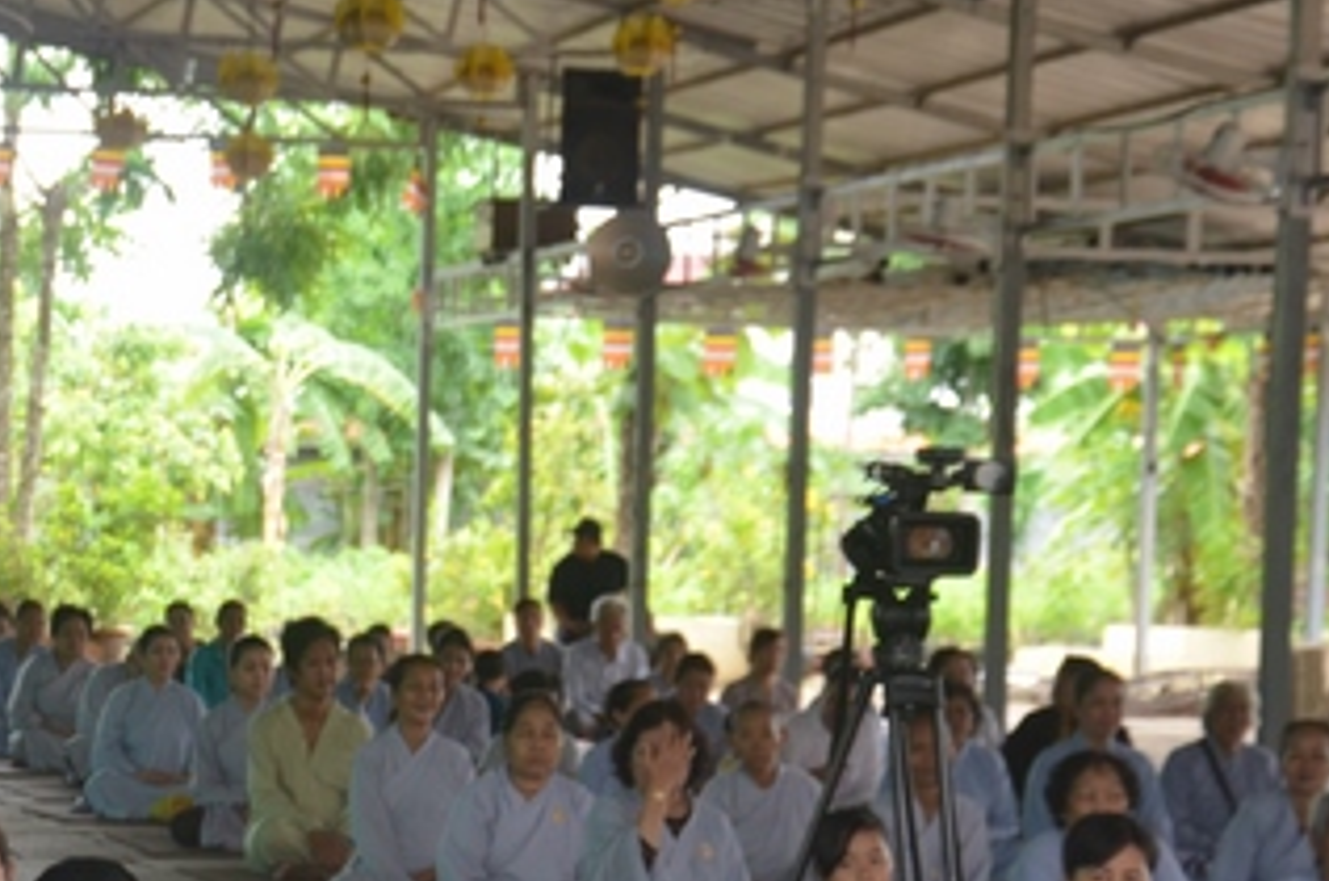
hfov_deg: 16.5
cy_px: 812
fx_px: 4532
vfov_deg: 11.0
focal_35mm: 123
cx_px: 222
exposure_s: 1/80
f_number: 4.5
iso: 400
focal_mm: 40
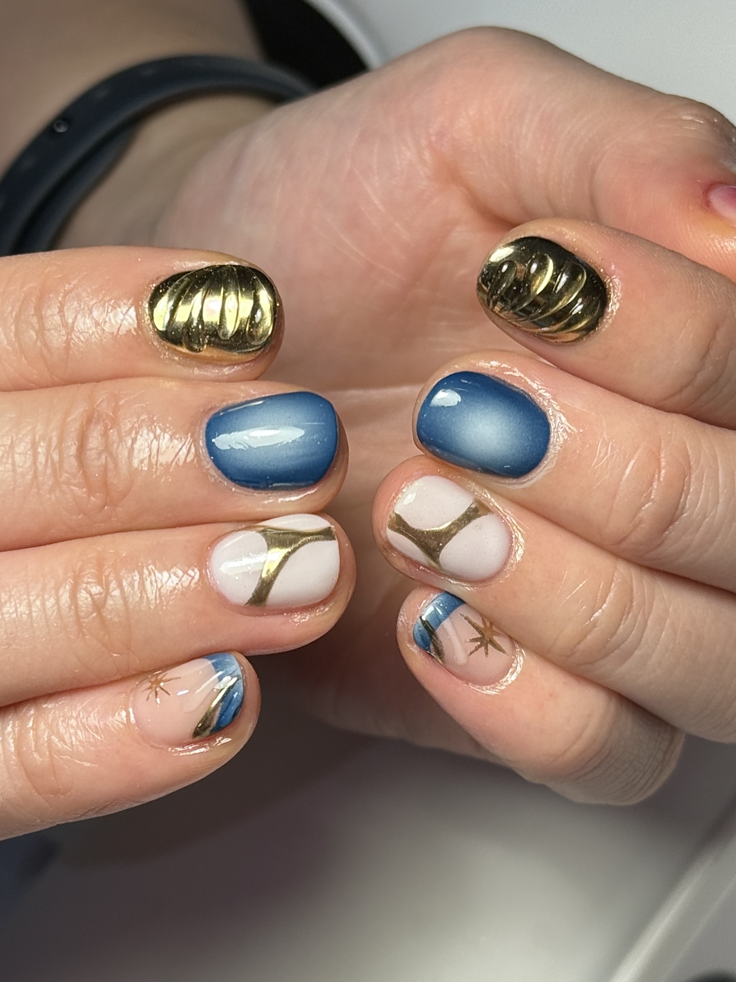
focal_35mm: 37
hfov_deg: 38.7
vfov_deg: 50.1
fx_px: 1049
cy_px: 491
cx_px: 368
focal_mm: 6.76
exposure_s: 1/121
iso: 50
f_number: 1.78
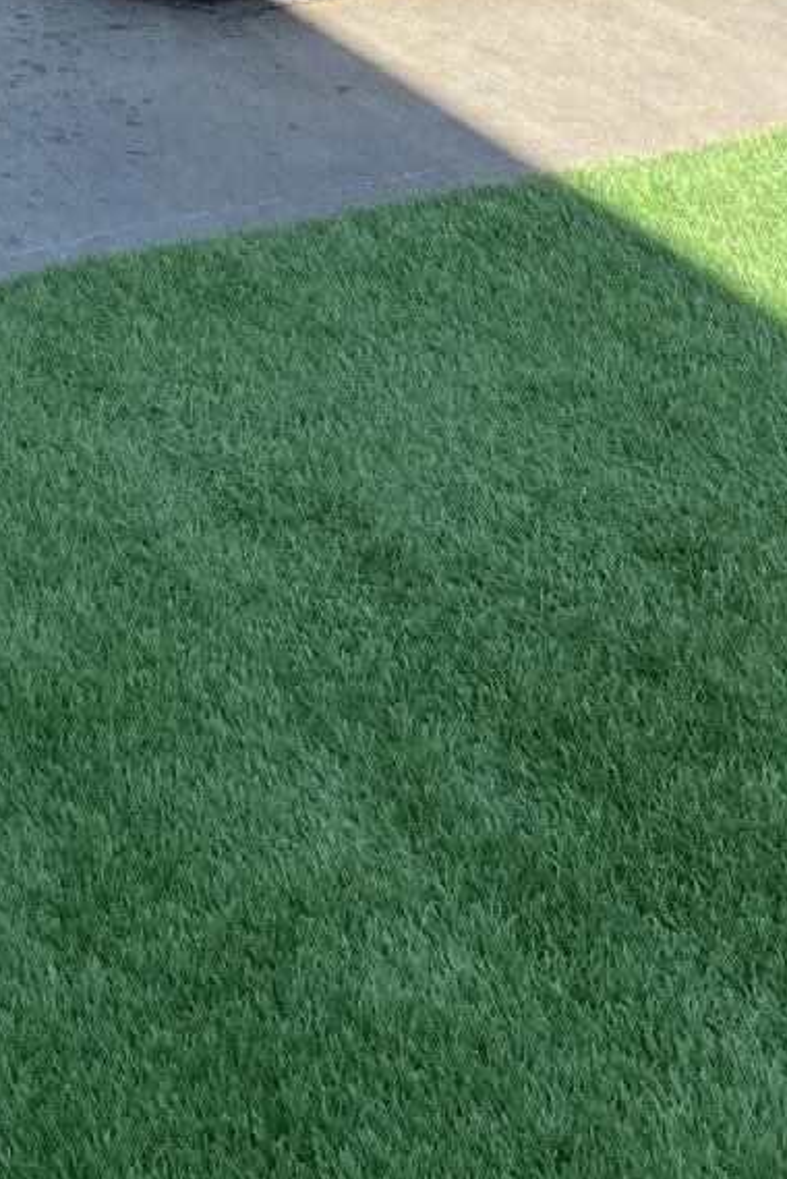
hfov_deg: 13.4
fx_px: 3111
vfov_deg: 19.8
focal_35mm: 95
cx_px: -458
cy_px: -342
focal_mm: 4.25
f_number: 1.8
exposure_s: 1/1193
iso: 32
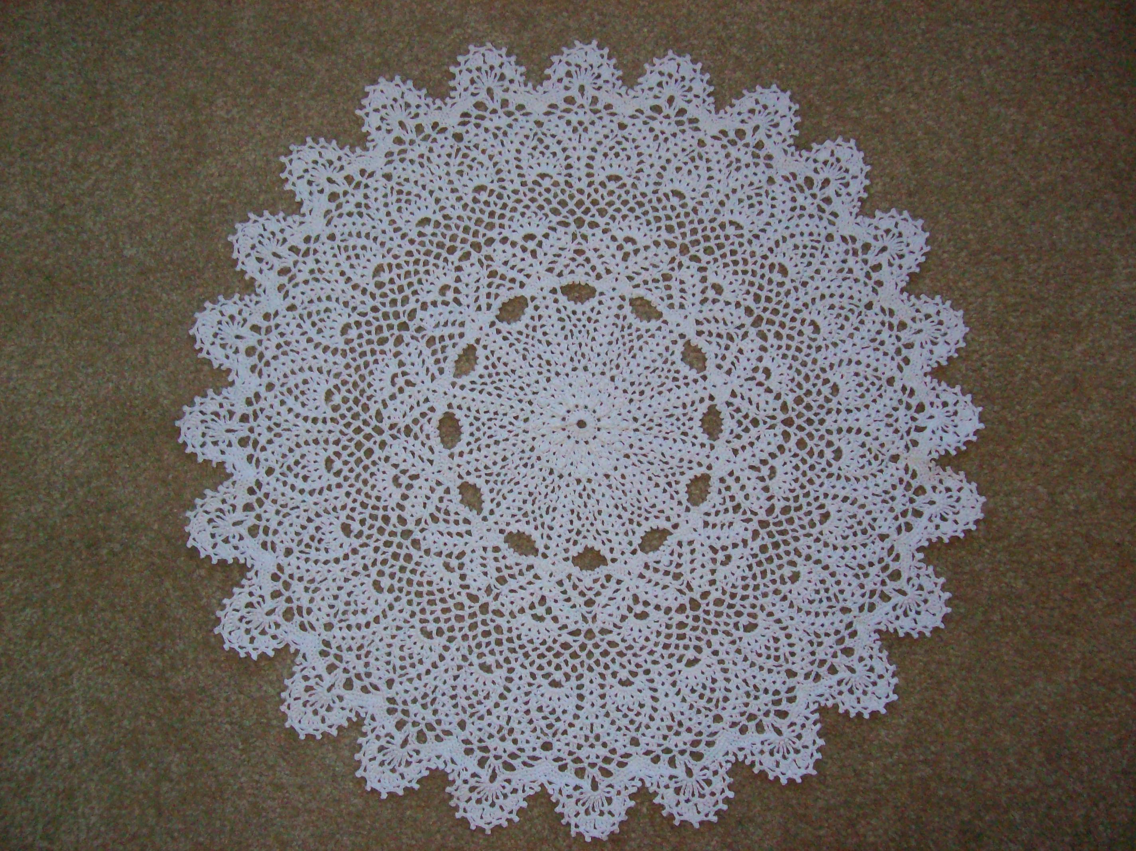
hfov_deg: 51.4
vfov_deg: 39.6
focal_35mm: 36
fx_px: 1181
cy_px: 426
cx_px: 568
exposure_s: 1/128
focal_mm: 6
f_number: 2.7
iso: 400
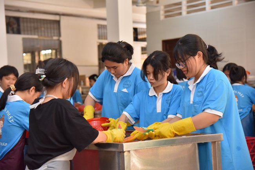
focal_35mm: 78
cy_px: 85
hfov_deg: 26.0
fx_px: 553
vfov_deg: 17.5
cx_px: 128
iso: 1600
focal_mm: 78
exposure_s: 1/160
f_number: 4.5
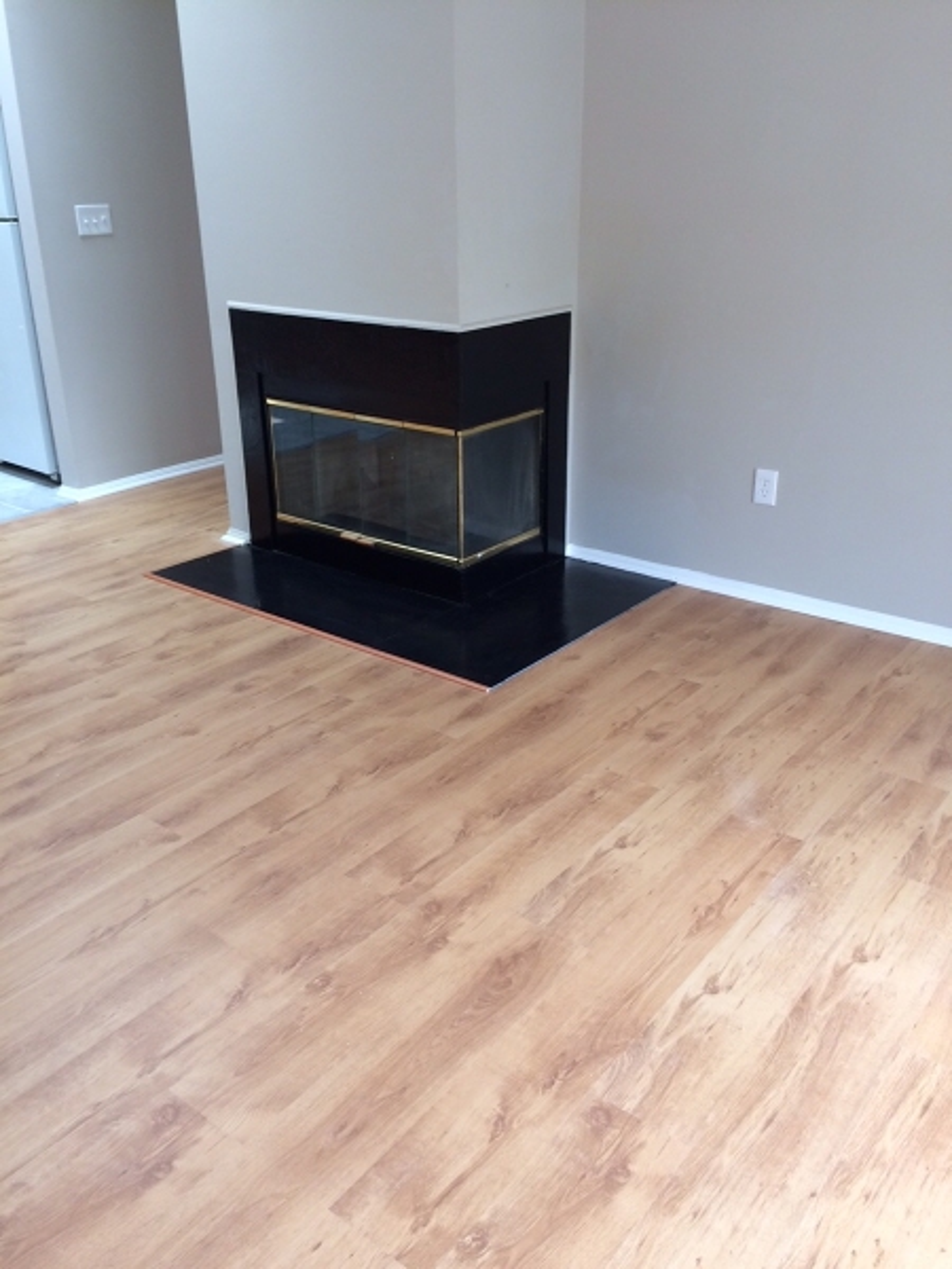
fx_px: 1063
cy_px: 634
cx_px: 476
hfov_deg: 48.2
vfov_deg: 61.7
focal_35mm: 29
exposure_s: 1/40
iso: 40
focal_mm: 4.15
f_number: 2.2
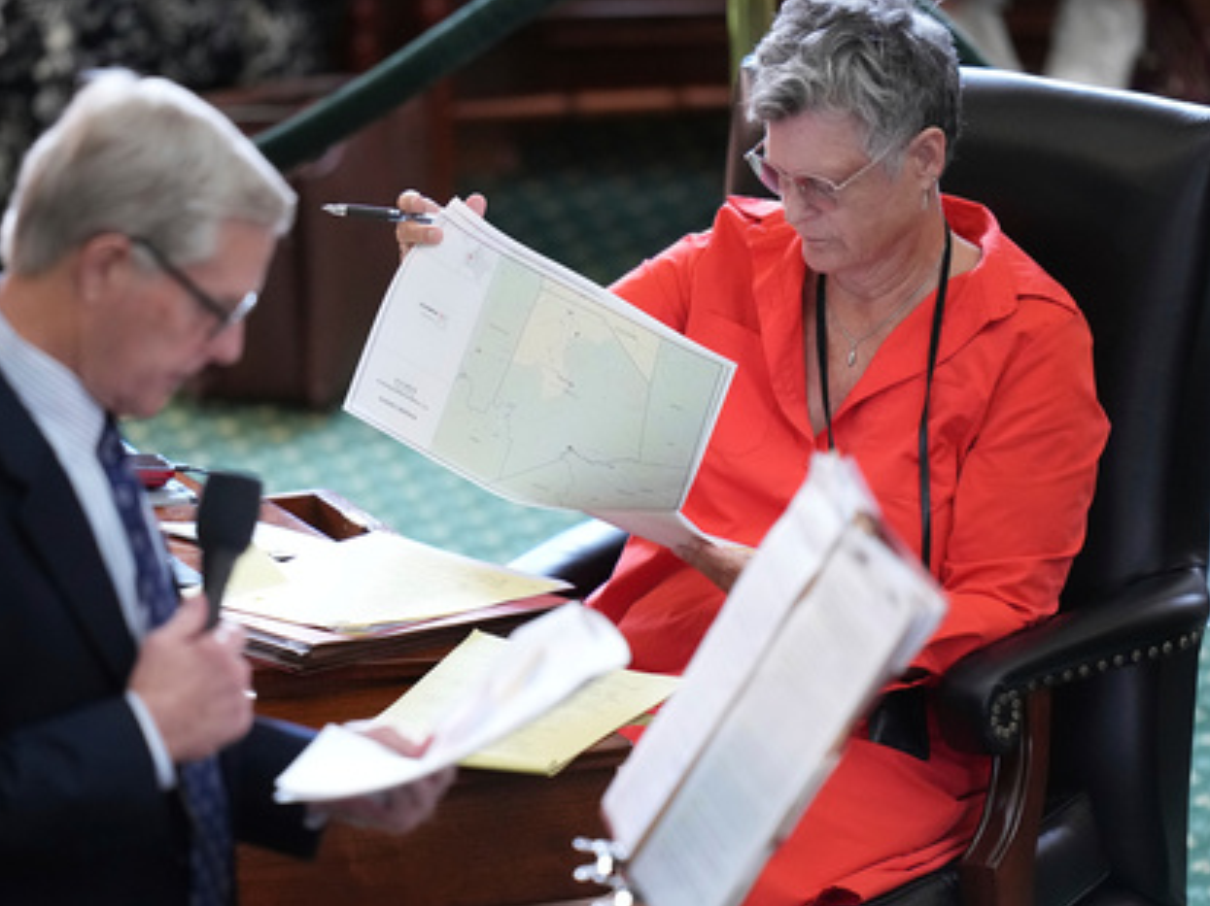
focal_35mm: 711
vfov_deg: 2.1
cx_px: 536
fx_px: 24846
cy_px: 450
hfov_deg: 2.8
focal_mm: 400
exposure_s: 1/500
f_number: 2.8
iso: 3200
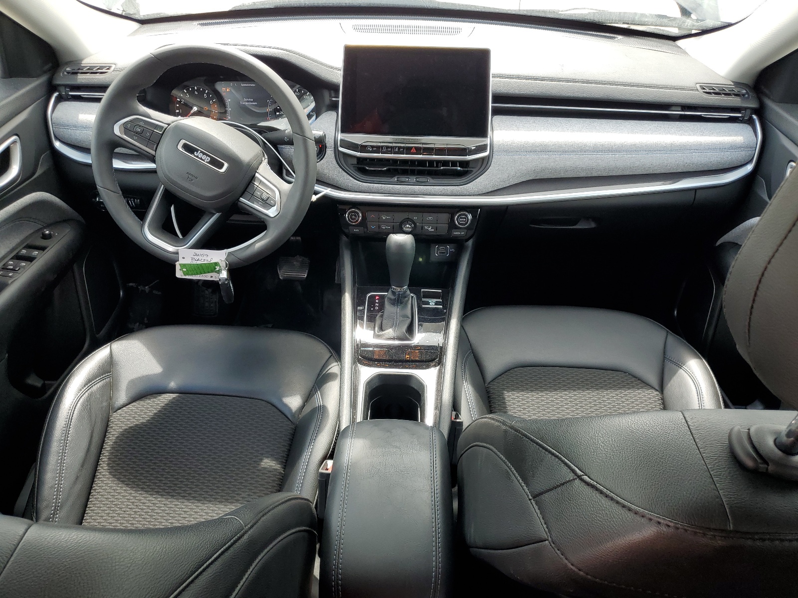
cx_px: 399
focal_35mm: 26
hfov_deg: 67.3
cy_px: 299
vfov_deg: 53.1
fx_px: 599
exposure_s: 1/256
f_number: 1.5
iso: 50
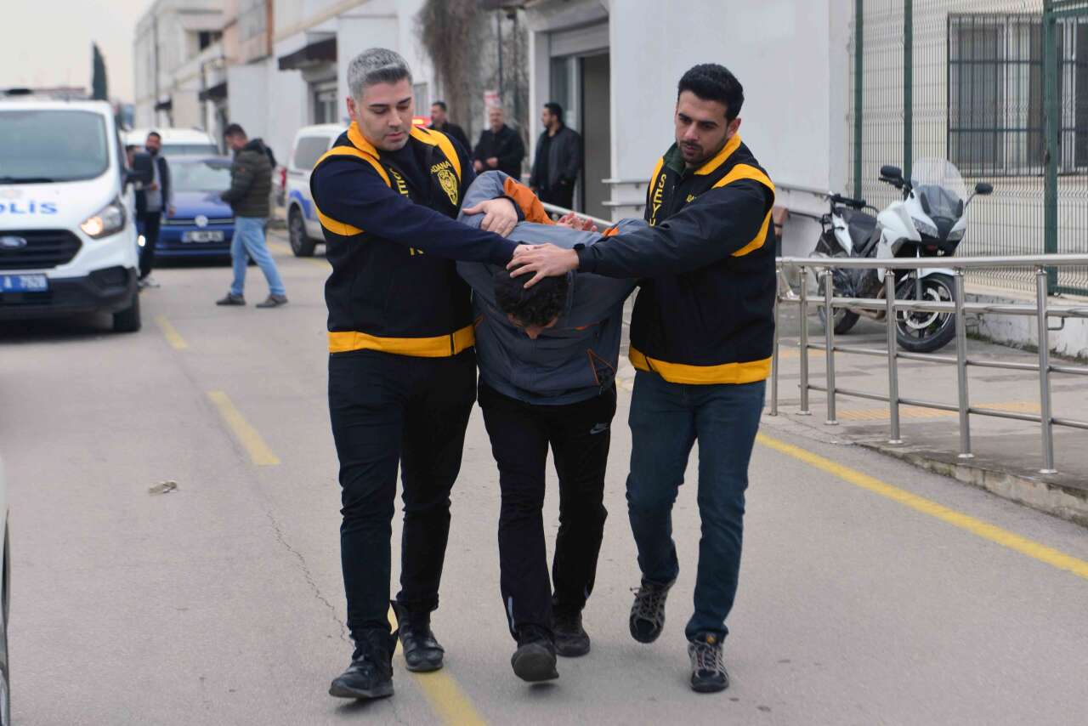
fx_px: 2116
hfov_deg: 28.8
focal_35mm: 70
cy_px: 363
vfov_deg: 19.5
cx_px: 544
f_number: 5.6
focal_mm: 70
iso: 800
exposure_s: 1/800
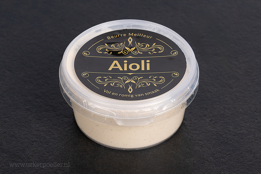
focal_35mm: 105
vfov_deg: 13.0
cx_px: 130
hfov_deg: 19.5
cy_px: 87
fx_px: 761
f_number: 9
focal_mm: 105
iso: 100
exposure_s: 1/160
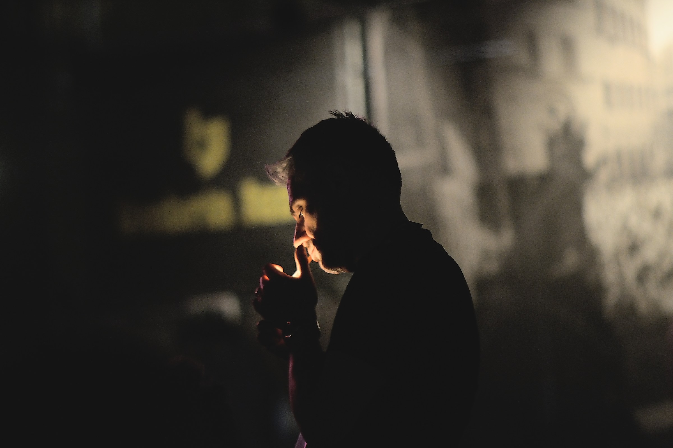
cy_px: 224
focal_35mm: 128
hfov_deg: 16.1
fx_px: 2383
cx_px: 336
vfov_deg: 10.8
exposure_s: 1/40
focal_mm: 85
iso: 800
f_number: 2
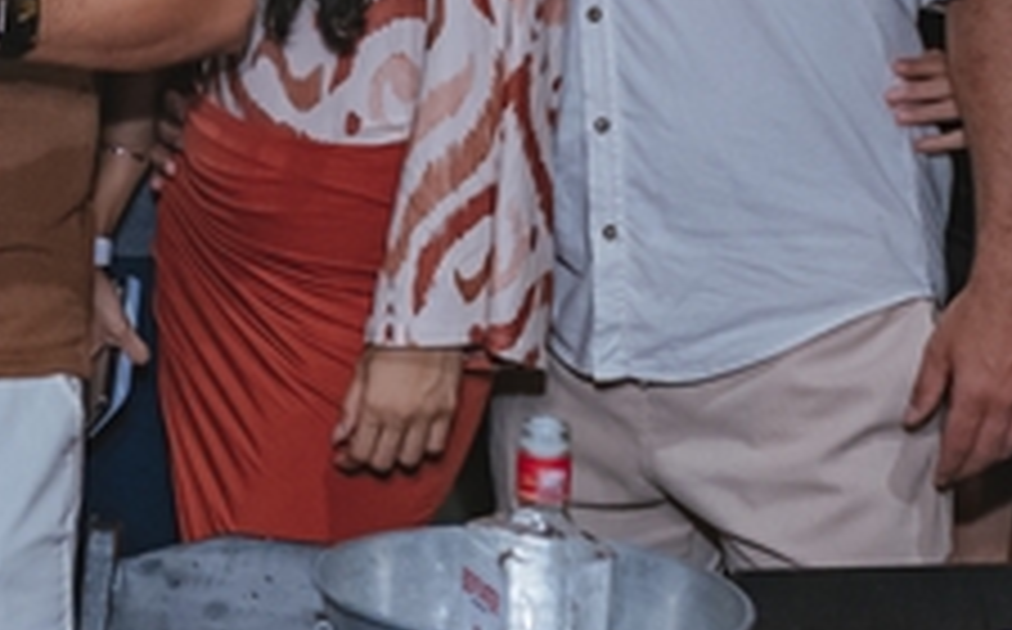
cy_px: 14
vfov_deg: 10.7
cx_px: -272
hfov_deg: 16.4
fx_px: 3333
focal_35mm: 121
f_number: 3.2
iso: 1600
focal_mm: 24
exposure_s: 1/200
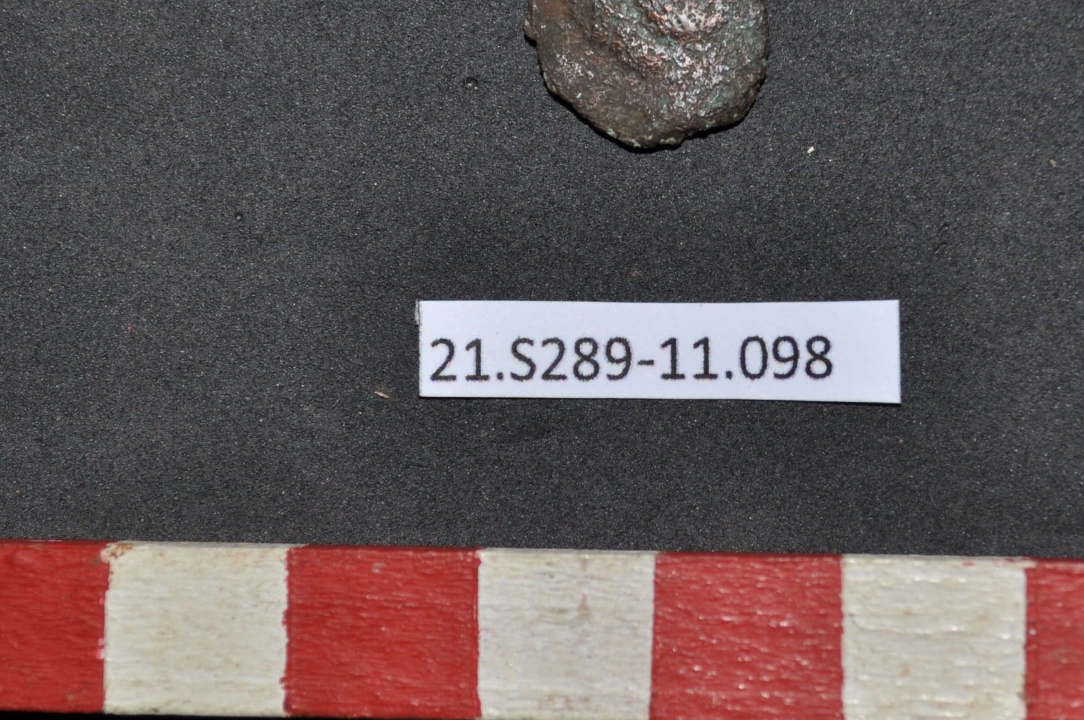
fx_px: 3158
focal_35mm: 105
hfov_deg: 19.4
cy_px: 240
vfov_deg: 13.0
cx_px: 678
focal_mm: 35
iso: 200
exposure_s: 1/125
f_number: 5.6
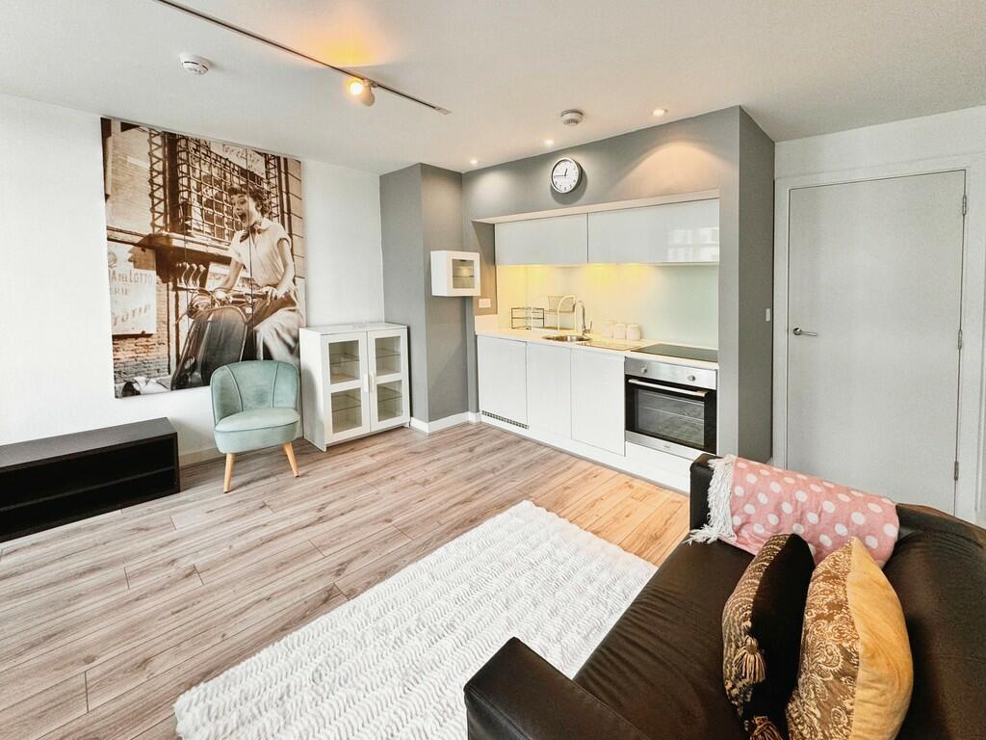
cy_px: 370
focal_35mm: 14
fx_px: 399
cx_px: 493
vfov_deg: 85.7
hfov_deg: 102.1
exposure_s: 1/99
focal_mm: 2.22
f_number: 2.2
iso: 100
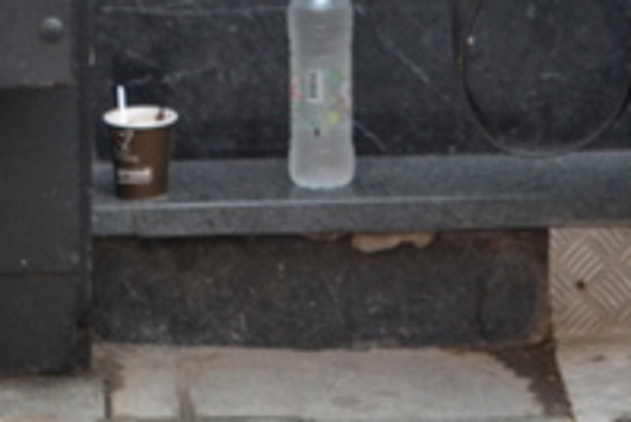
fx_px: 5806
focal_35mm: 331
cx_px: 878
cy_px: -197
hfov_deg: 6.2
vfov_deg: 4.1
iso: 400
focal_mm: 55
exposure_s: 1/80
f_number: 5.6
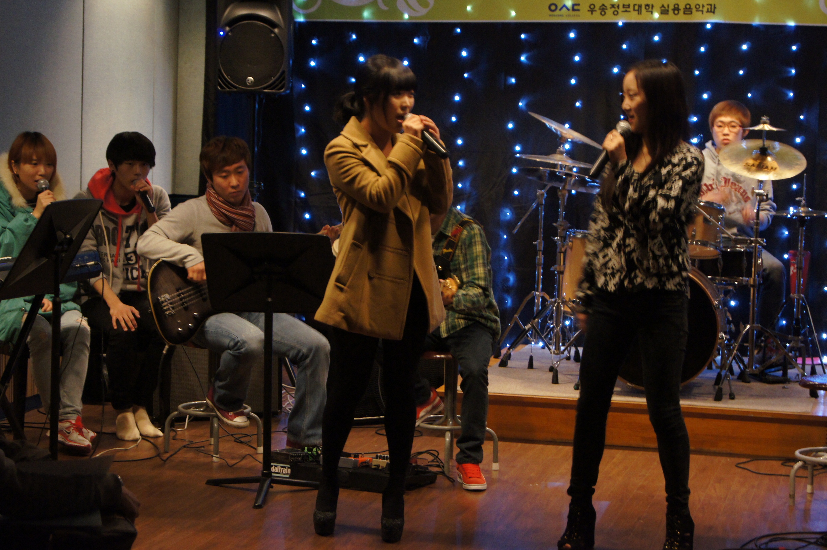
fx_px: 1893
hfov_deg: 24.6
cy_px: 275
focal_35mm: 82
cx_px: 414
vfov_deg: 16.5
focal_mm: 55
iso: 1600
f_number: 5.6
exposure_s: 1/10
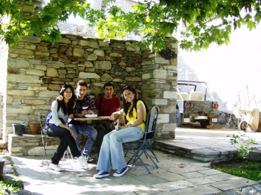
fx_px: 271
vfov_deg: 39.5
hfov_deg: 51.5
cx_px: 130
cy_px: 98
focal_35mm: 36
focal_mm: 6
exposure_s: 1/171
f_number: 2.8
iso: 100
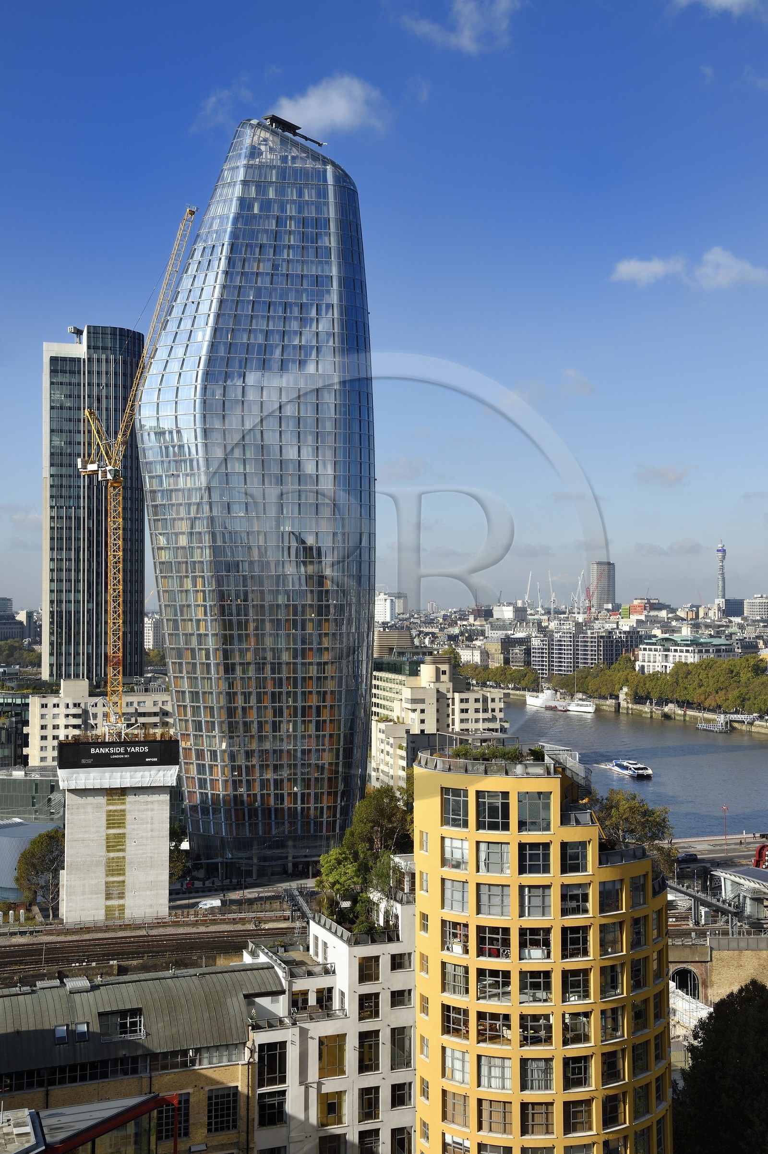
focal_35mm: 45
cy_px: 577
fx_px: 1441
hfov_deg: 29.8
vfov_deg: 43.6
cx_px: 384
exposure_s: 1/320
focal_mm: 45
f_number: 13
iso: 200
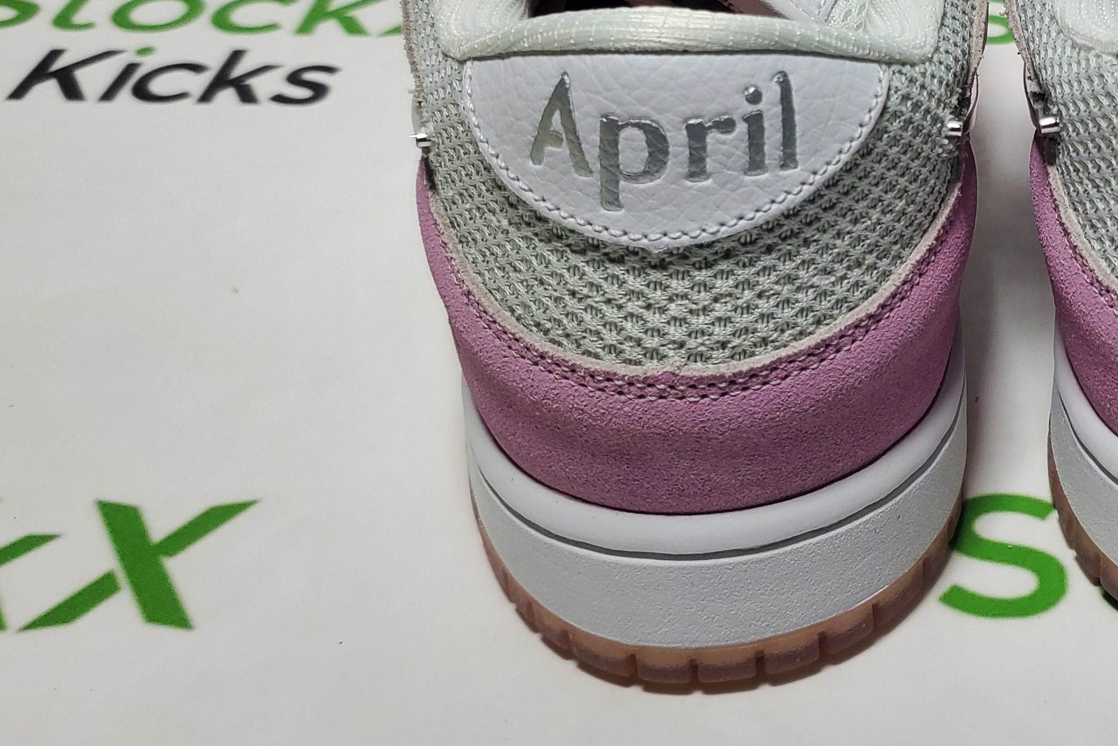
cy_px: 98
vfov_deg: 24.0
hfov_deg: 33.4
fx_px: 1708
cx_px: 1096
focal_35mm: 55
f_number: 1.5
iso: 50
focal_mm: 4.3
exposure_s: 1/638
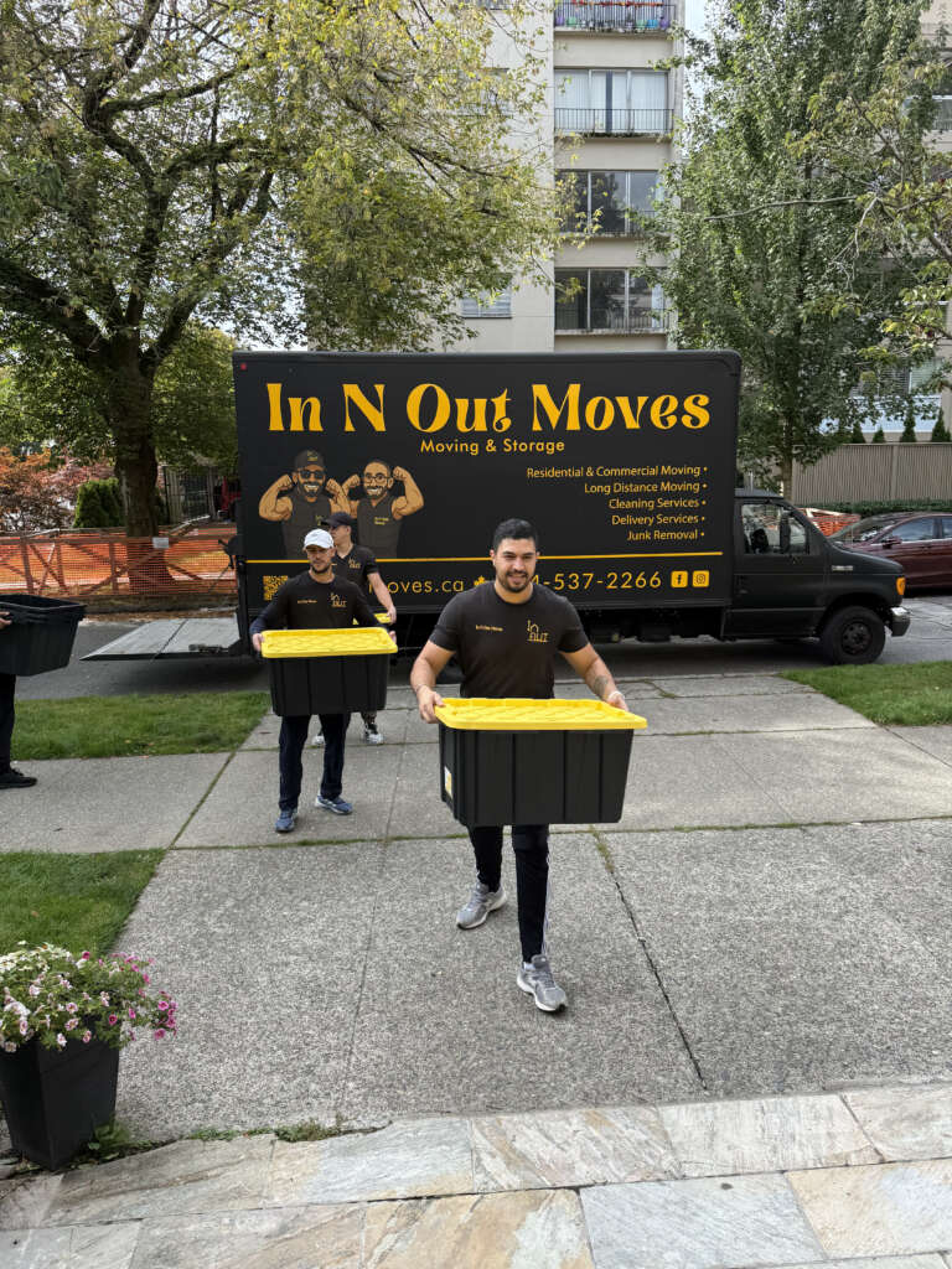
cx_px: 476
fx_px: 880
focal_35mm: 24
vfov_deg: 71.6
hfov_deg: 56.8
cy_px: 634
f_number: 1.78
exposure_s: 1/943
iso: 80
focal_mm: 6.76
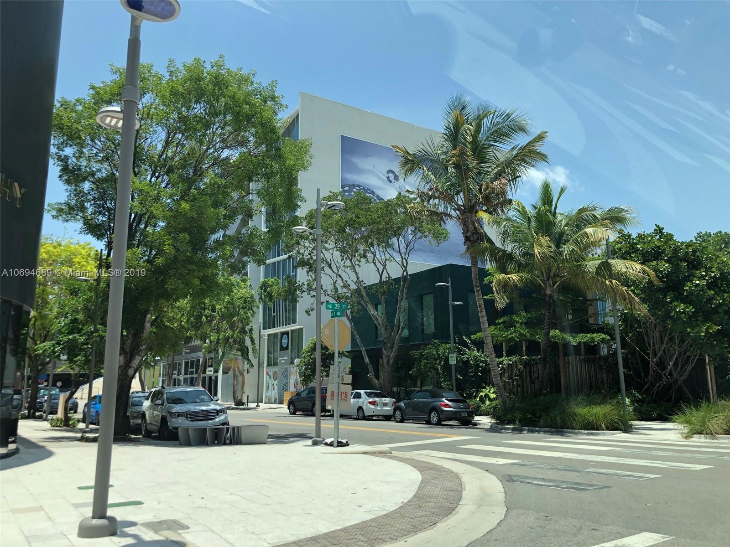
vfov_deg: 49.7
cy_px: 274
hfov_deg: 63.4
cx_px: 365
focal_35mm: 28
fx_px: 590
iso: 20
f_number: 1.8
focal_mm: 4
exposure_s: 1/1185
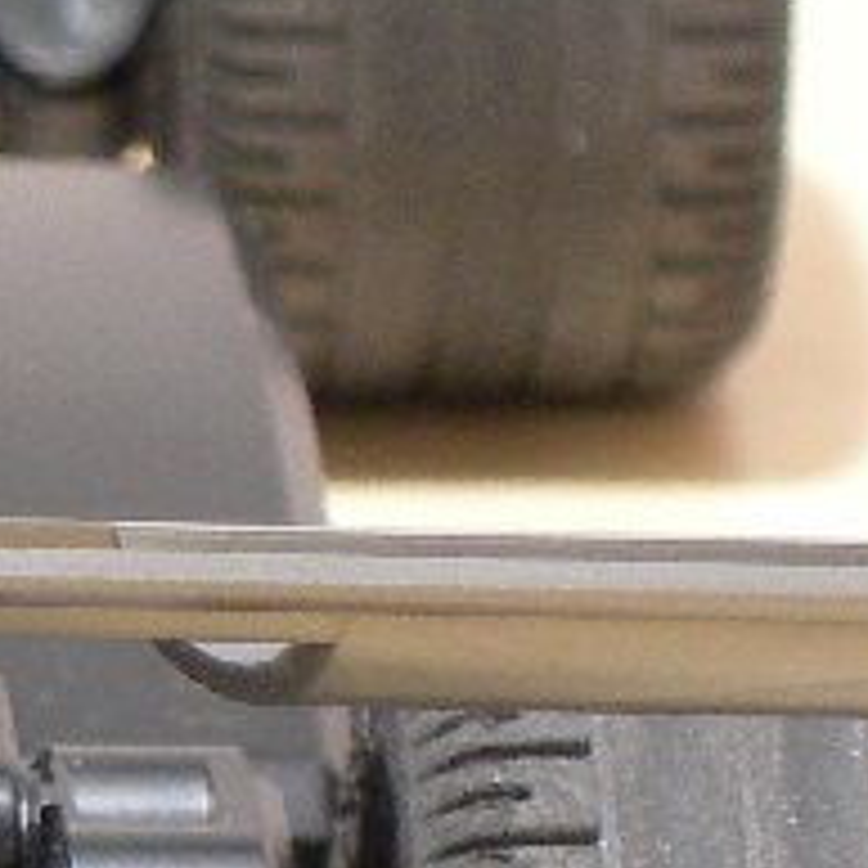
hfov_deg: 3.2
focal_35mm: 536
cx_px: -940
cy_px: 908
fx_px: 15206
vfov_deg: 3.3
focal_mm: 23.4
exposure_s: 1/1.4
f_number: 4.9
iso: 200
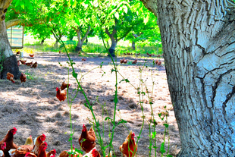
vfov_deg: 21.8
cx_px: -30
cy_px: 142
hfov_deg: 29.3
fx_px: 398
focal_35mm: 61
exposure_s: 1/160
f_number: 6.3
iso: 400
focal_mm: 18
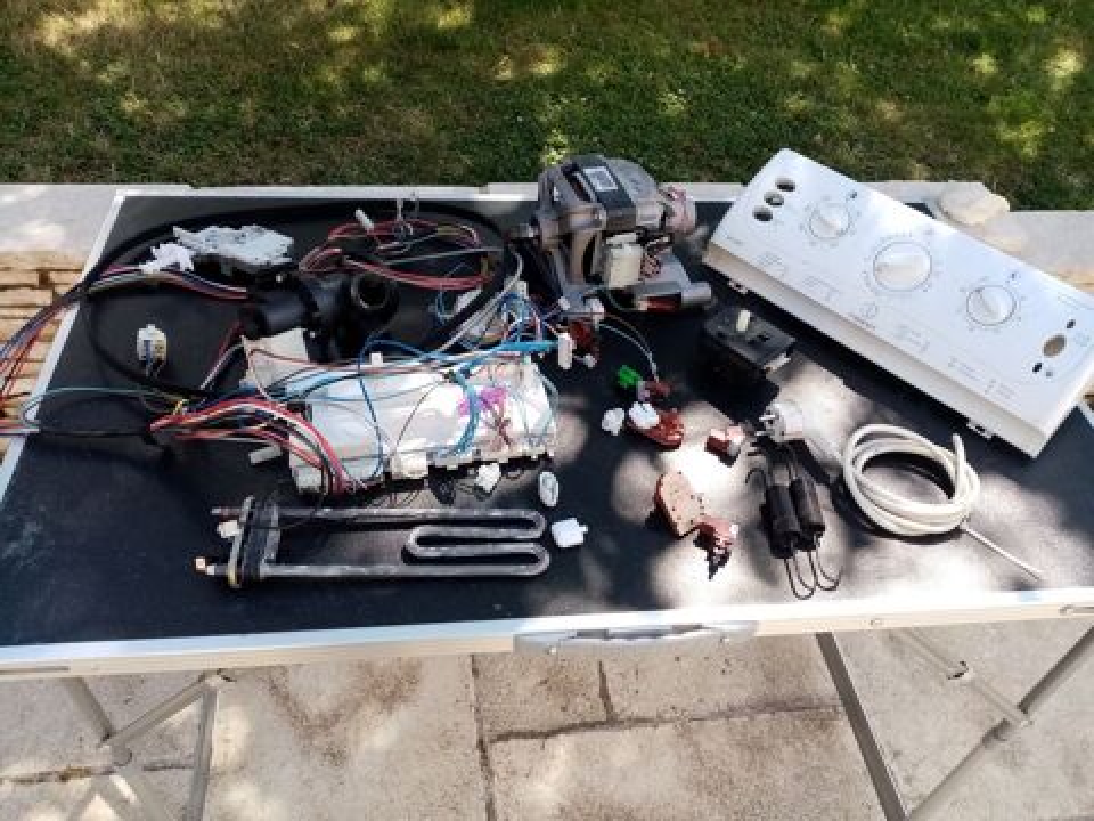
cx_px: 547
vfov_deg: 53.1
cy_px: 410
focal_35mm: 26
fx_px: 822
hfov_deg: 67.3
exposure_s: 1/327
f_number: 1.8
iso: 102
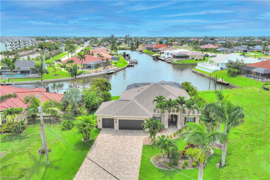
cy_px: 90
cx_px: 135
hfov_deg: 63.7
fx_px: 217
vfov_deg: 44.9
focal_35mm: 29
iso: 101
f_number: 2.8
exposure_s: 1/1835
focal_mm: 10.6
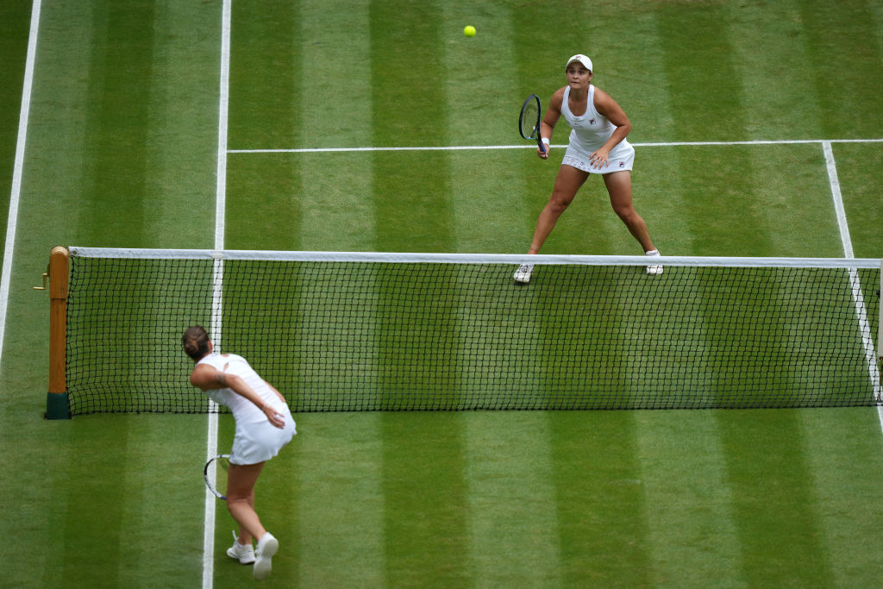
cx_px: 442
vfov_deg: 3.4
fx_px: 9812
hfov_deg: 5.2
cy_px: 294
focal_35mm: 400
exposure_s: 1/2000
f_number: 3.2
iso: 400
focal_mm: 400
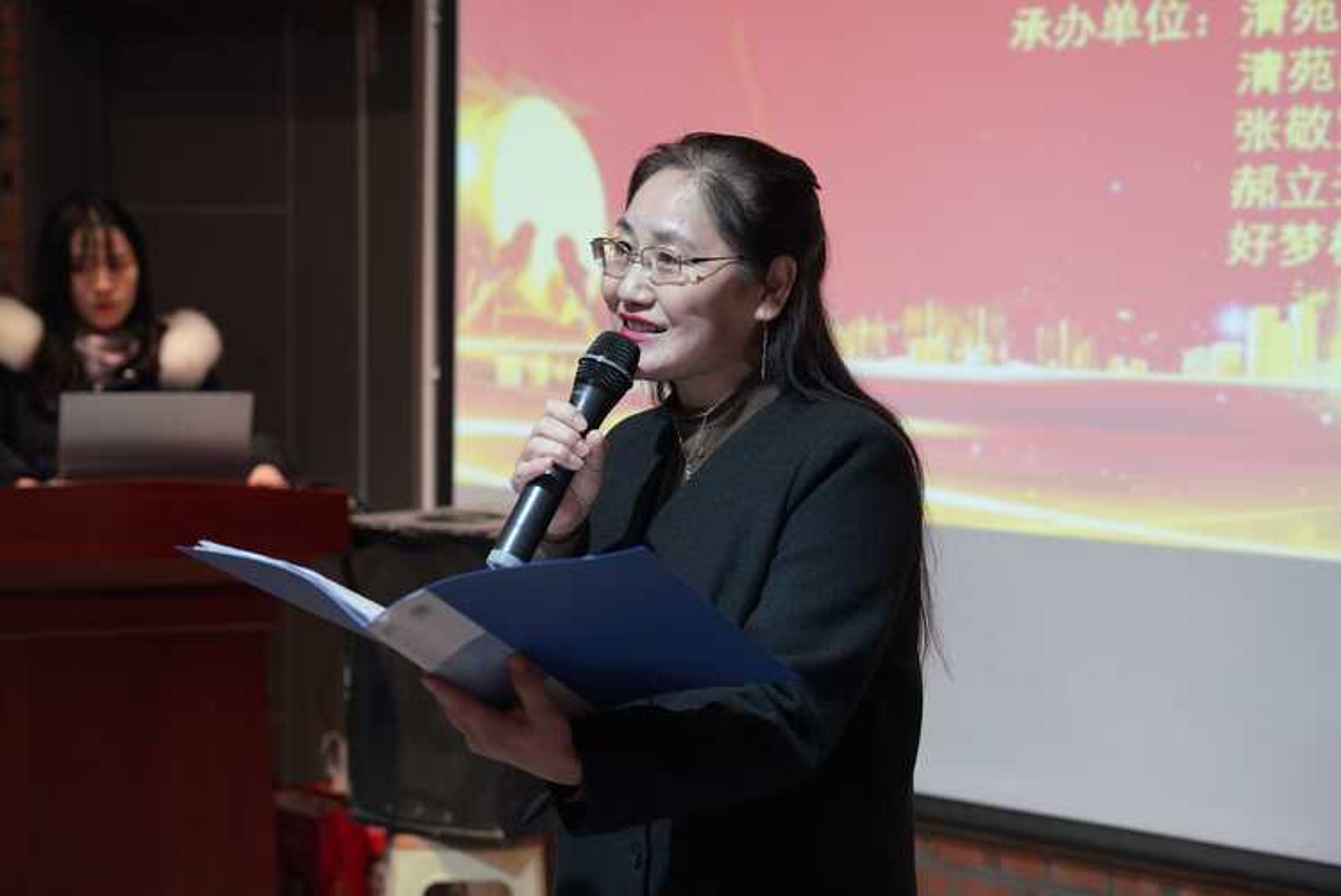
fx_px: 2609
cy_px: 448
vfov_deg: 19.5
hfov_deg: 28.8
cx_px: 670
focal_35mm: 70
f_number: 4
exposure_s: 1/160
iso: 2500
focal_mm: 70
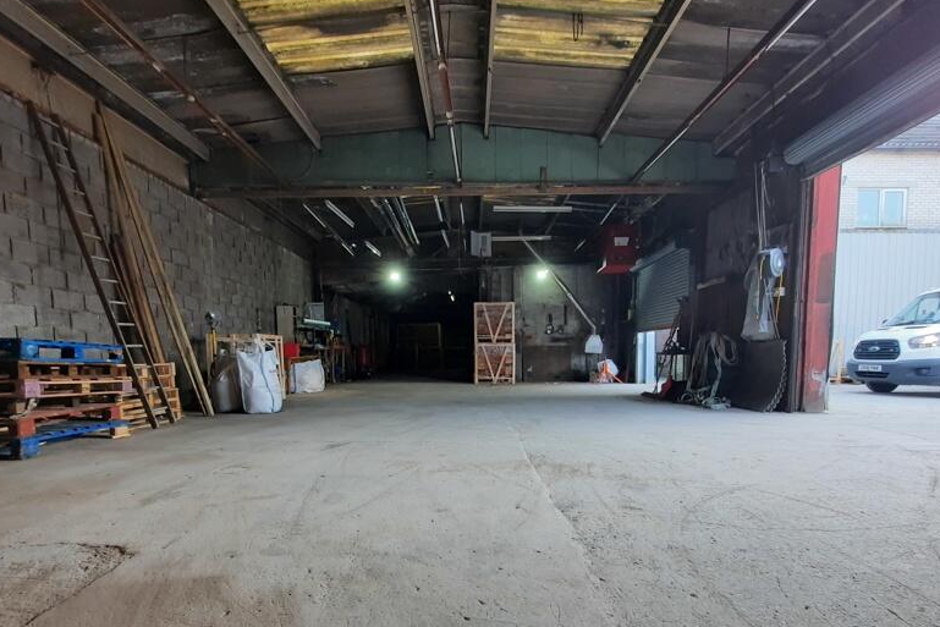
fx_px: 470
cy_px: 392
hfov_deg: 90.0
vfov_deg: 66.4
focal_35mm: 18
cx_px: 457
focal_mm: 1.74
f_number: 2.2
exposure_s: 1/50
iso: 50
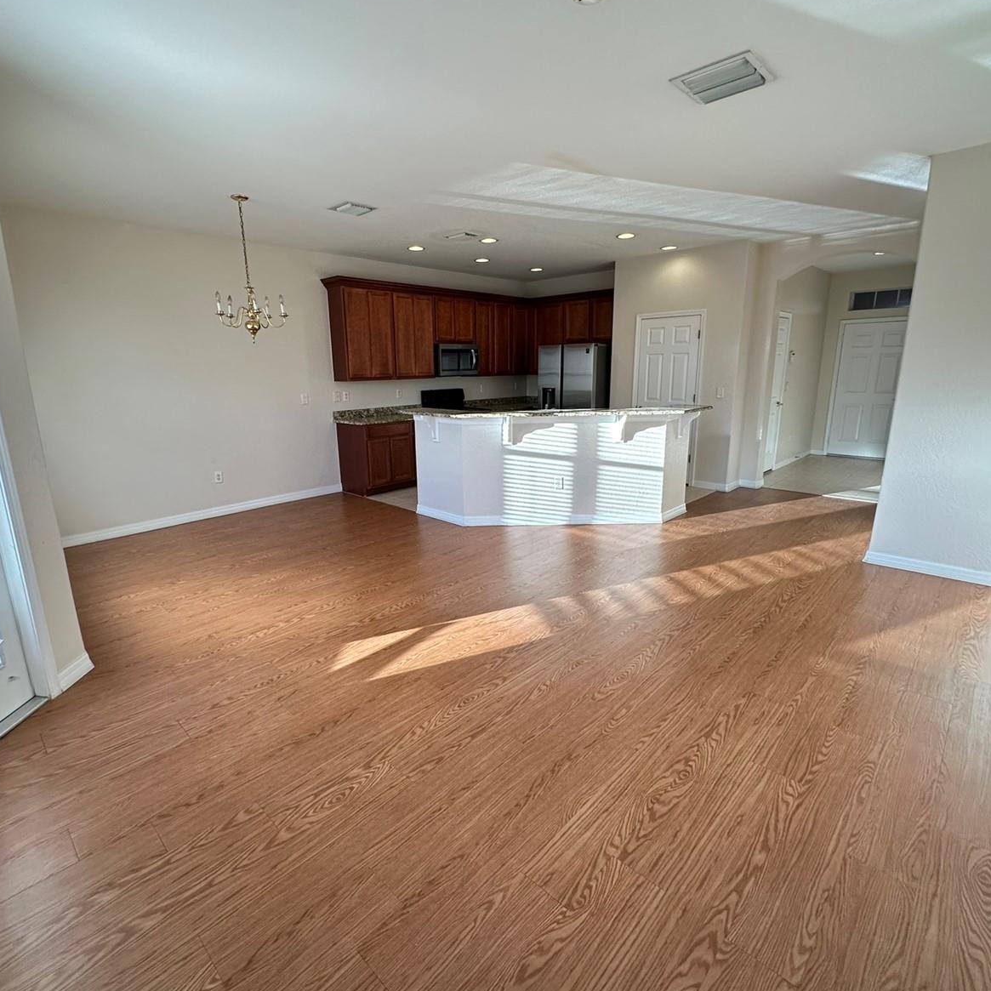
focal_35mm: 17
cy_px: 498
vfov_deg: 84.0
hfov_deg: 83.9
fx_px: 551
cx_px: 476
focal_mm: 2.22
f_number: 2.2
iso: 200
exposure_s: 1/120
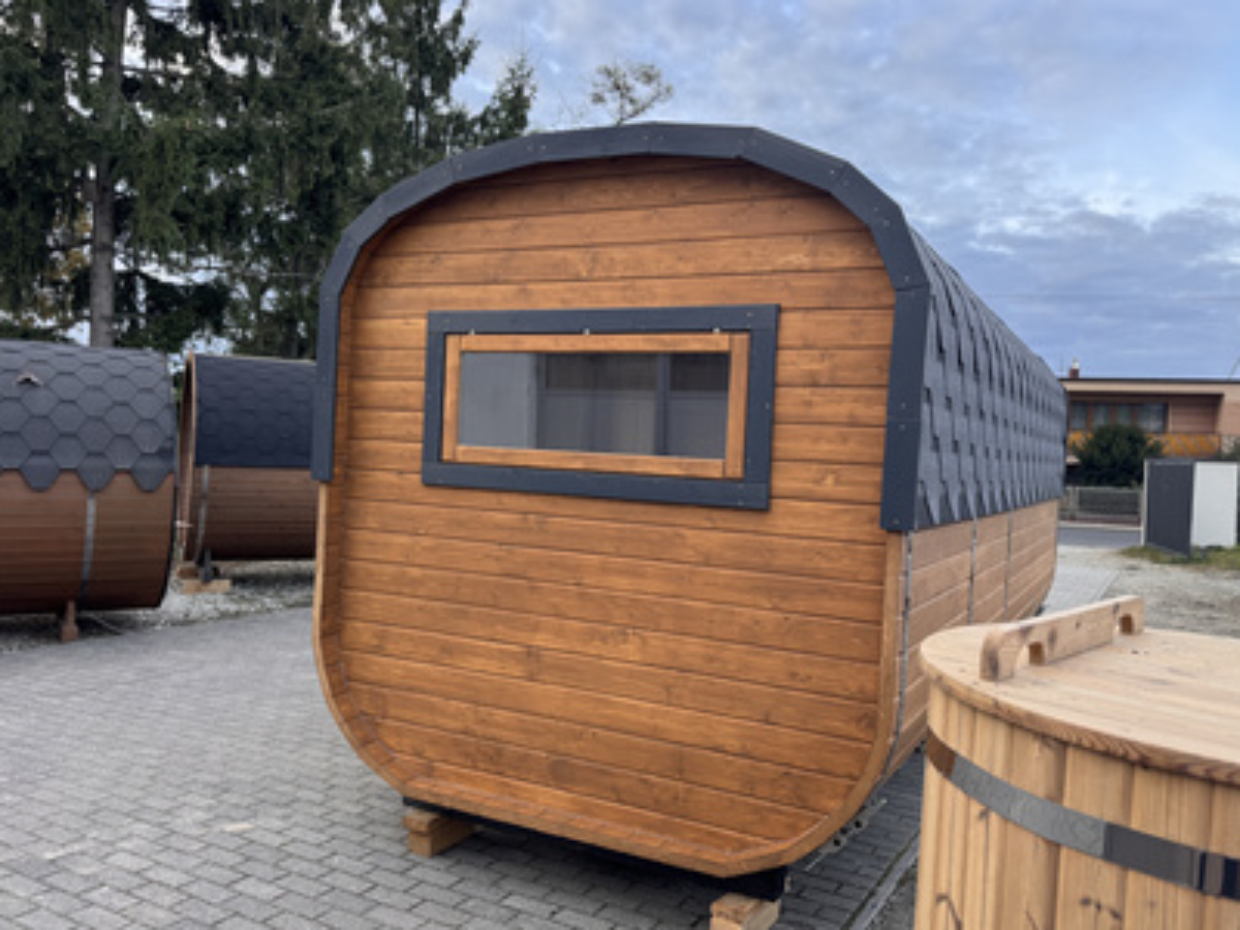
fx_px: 967
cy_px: 465
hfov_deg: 65.3
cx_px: 654
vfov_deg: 51.4
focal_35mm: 27
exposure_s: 1/228
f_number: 1.78
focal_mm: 6.76
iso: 80
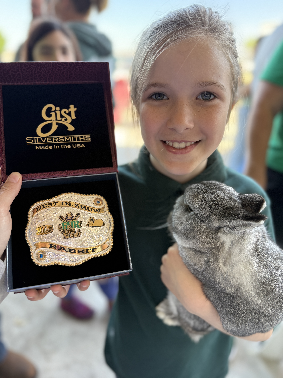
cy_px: 189
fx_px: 262
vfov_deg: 71.6
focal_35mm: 24
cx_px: 142
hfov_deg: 56.8
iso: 125
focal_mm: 6.76
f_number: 1.78
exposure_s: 1/232
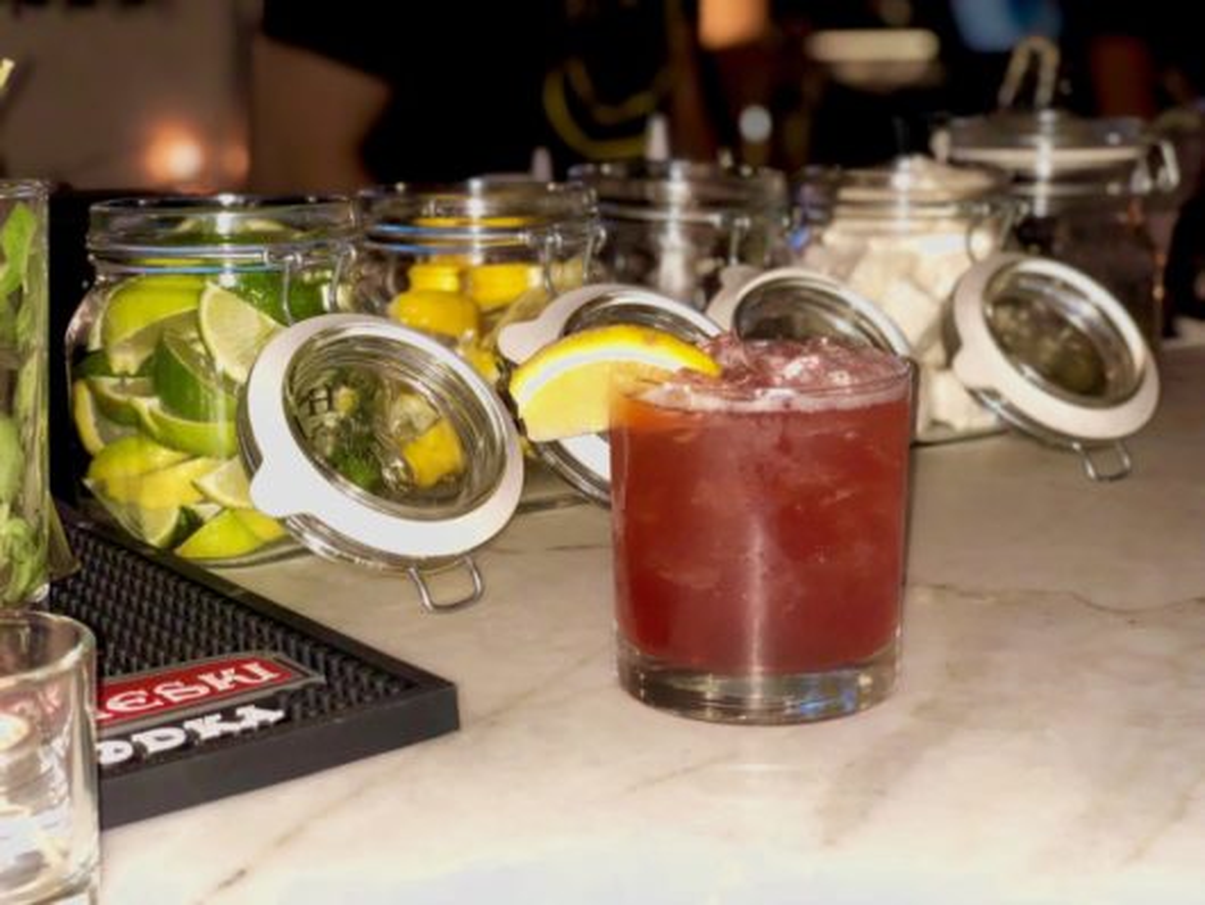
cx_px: 602
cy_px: 452
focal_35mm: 52
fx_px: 1811
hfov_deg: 36.8
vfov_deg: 28.1
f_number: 2.4
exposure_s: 1/60
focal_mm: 6
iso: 200
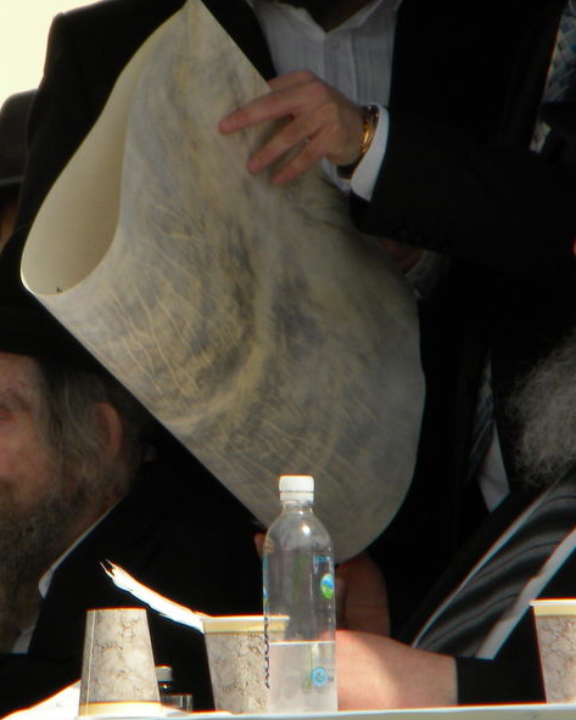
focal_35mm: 522
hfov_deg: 3.0
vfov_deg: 3.7
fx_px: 11132
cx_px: 129
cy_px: 343
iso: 80
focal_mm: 41
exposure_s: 1/667
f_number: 5.4
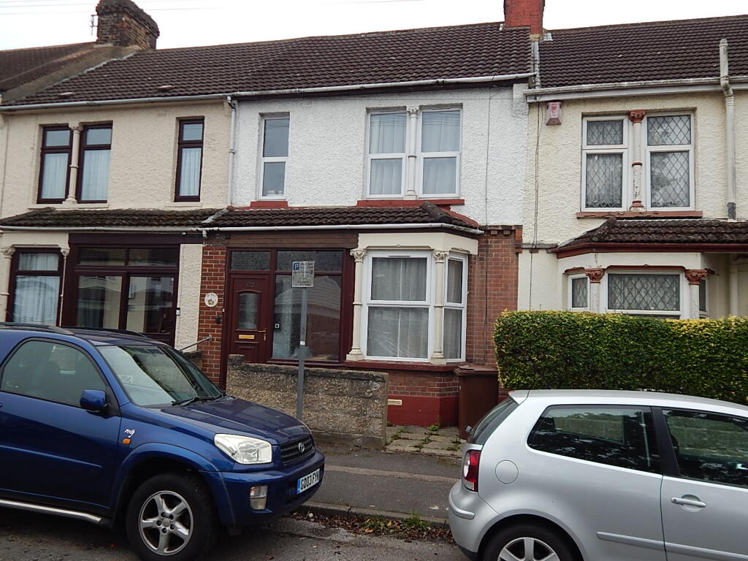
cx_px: 374
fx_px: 605
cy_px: 280
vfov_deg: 49.7
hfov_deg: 63.4
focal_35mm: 28
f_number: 3.2
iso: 125
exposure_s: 1/200
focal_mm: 5.1
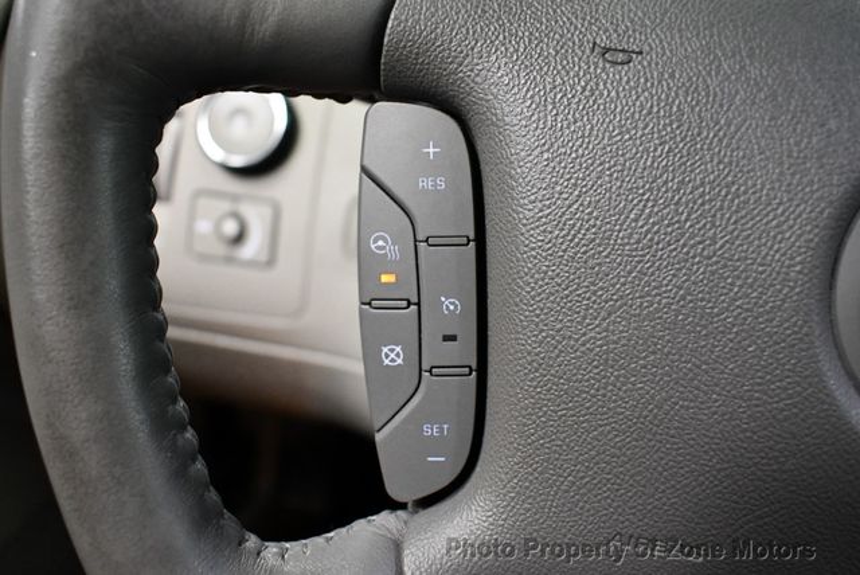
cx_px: 430
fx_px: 861
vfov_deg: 36.9
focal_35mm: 36
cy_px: 288
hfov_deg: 53.1
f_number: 3.5
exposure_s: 1/125
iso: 3200
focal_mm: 18
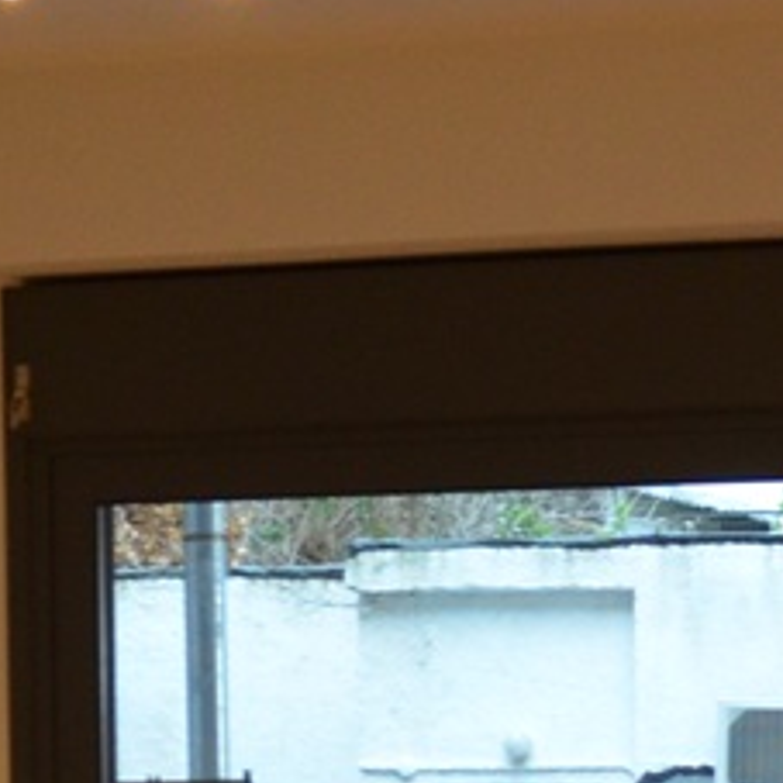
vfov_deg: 8.8
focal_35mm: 188
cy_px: 1571
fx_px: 4811
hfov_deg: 9.2
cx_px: 828
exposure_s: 1/60
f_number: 4
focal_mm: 21
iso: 720
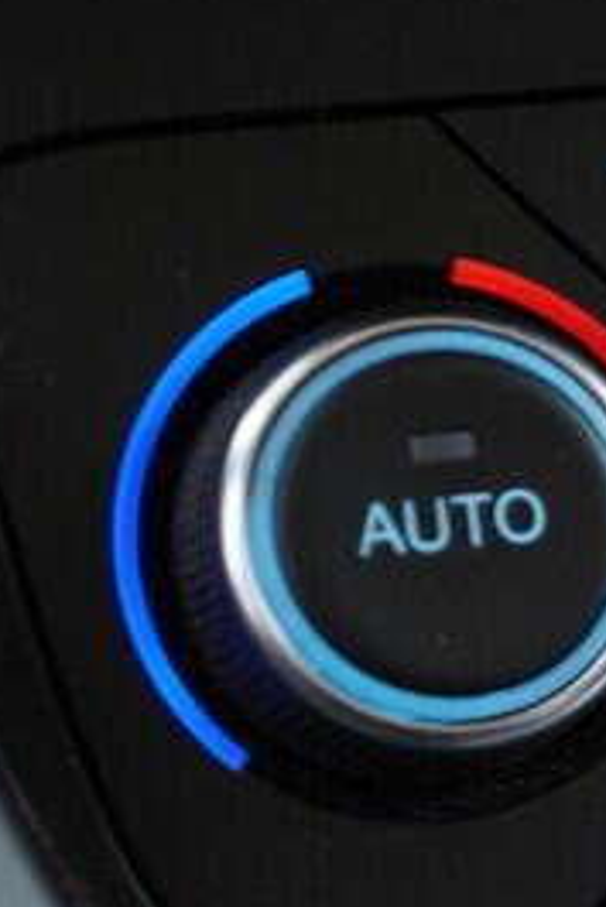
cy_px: 679
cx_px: 1236
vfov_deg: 14.7
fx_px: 3505
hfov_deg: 9.2
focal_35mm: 139
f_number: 2.8
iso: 400
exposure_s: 1/40
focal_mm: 24
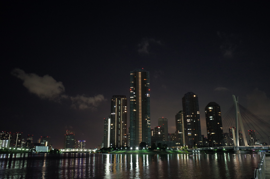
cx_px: 135
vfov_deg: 46.2
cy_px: 90
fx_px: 210
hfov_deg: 65.6
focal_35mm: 28
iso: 1600
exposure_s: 1
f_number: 5.6
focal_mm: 18.3
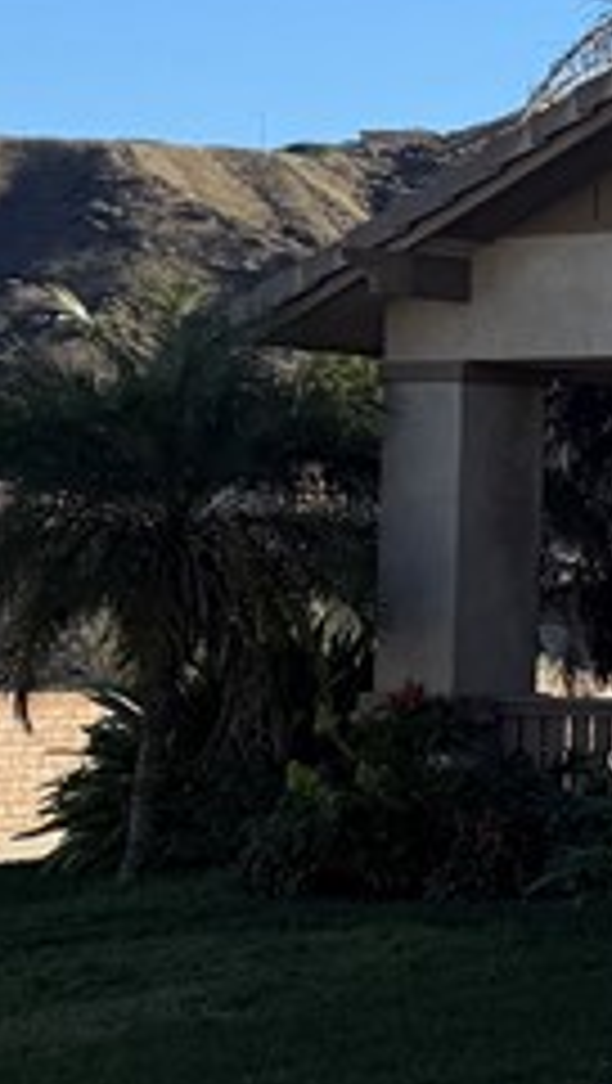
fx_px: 3194
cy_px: 508
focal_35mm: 111
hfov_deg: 8.5
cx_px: 2007
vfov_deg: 19.3
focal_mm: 6.76
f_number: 1.78
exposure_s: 1/3145
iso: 80
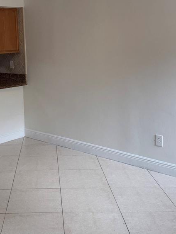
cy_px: 96
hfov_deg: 27.9
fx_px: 346
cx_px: 33
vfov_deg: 37.4
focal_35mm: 51
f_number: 1.78
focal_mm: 6.76
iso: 64
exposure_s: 1/160
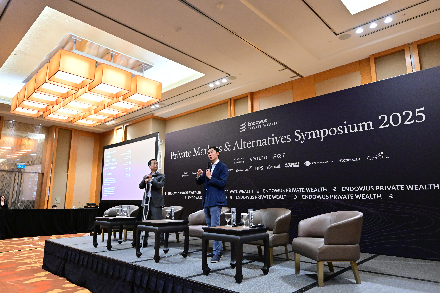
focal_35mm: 24
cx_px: 220
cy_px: 146
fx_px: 293
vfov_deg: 53.1
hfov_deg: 73.7
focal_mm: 24
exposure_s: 1/200
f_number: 3.2
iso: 6400
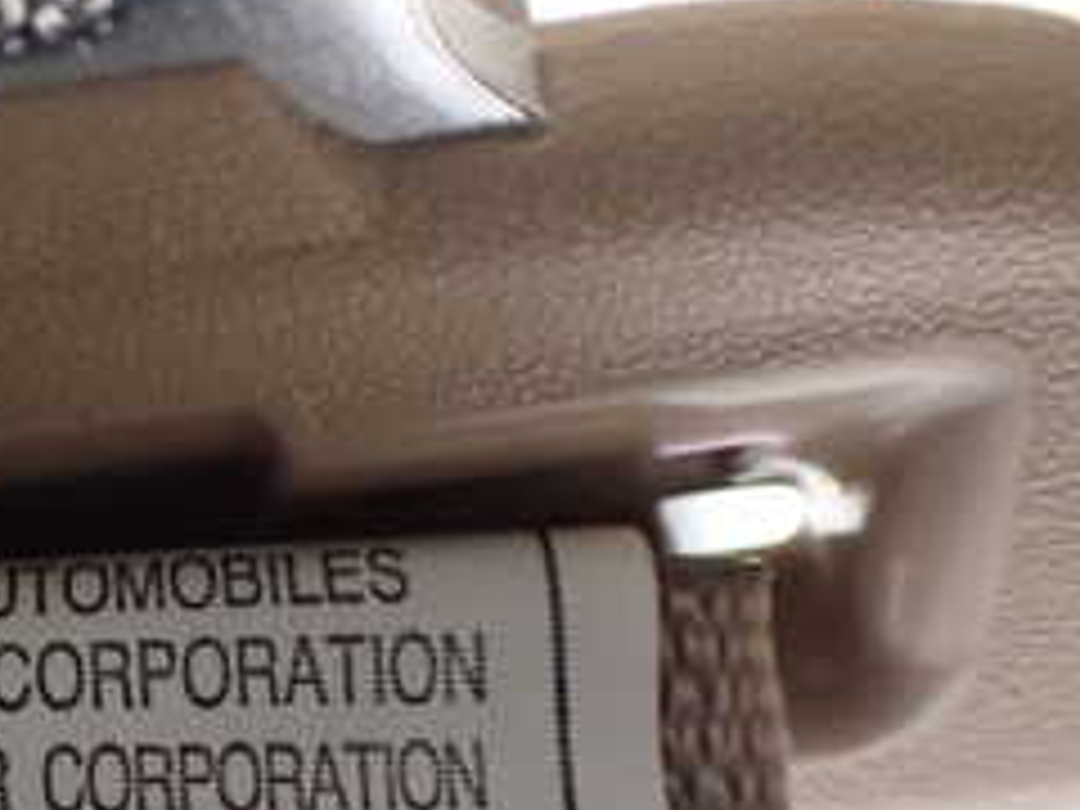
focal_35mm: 75
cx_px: -158
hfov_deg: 24.0
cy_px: 698
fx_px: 2340
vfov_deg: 19.4
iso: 800
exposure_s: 1/40
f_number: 2.3
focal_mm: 5.4
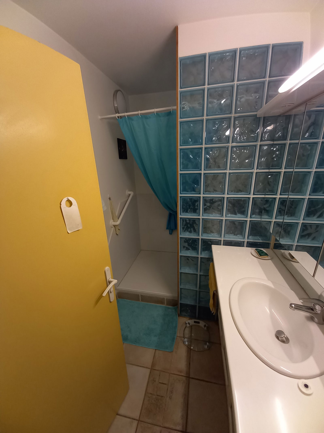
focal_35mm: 13
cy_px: 216
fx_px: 162
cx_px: 162
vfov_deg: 106.2
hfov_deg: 89.9
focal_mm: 1.42
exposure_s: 1/33.3
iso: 200
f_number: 2.2
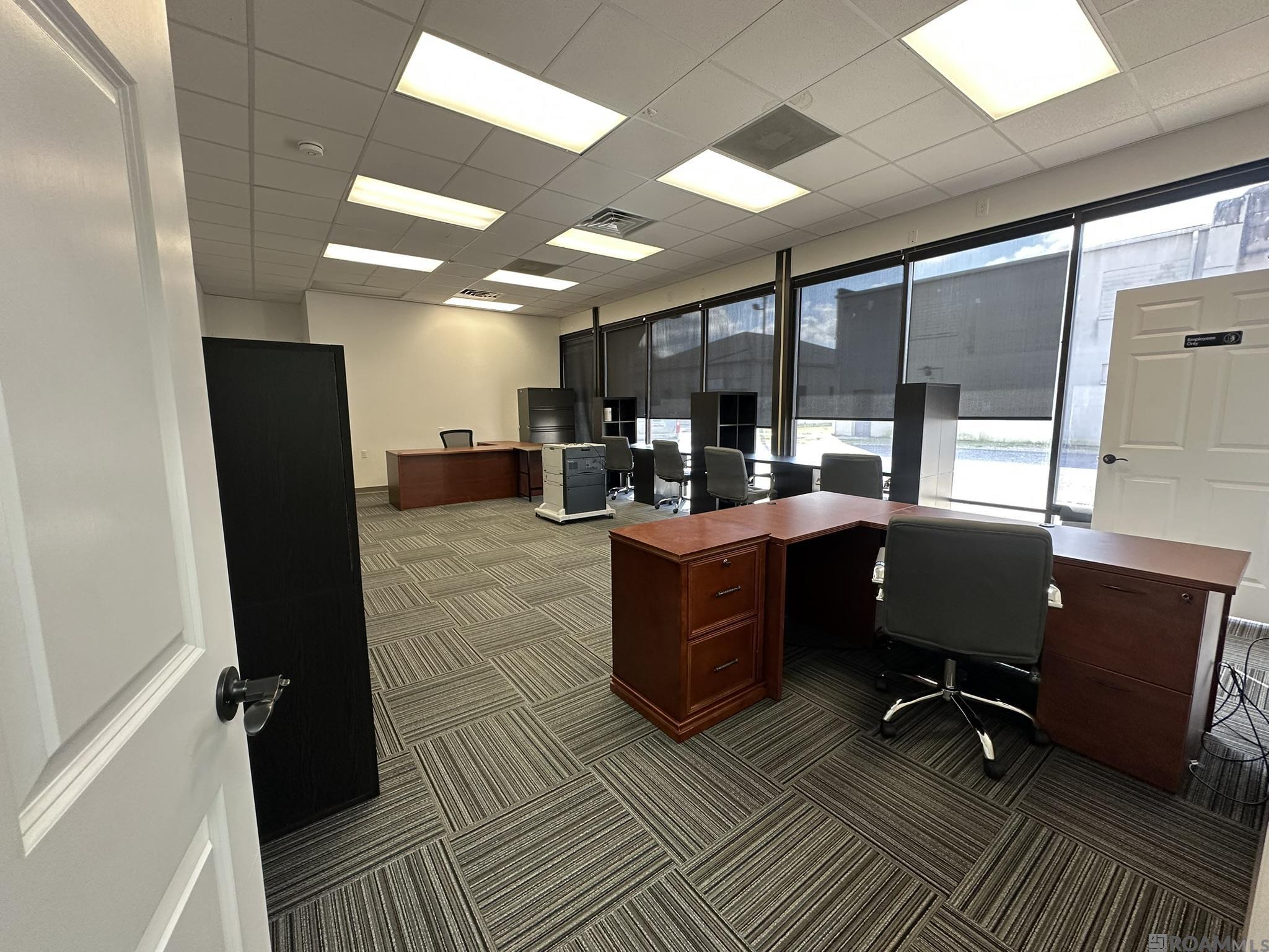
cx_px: 634
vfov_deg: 85.7
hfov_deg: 102.1
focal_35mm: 14
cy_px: 476
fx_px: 513
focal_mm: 2.22
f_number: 2.2
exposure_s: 1/60
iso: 160
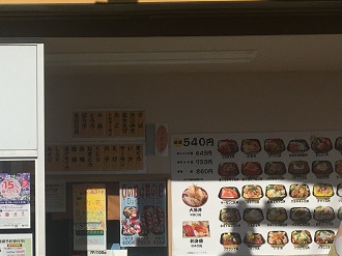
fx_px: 869
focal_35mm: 88
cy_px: 205
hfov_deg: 22.0
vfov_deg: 16.6
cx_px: 70
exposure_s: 1/5917
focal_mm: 4.15
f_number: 2.2
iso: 25
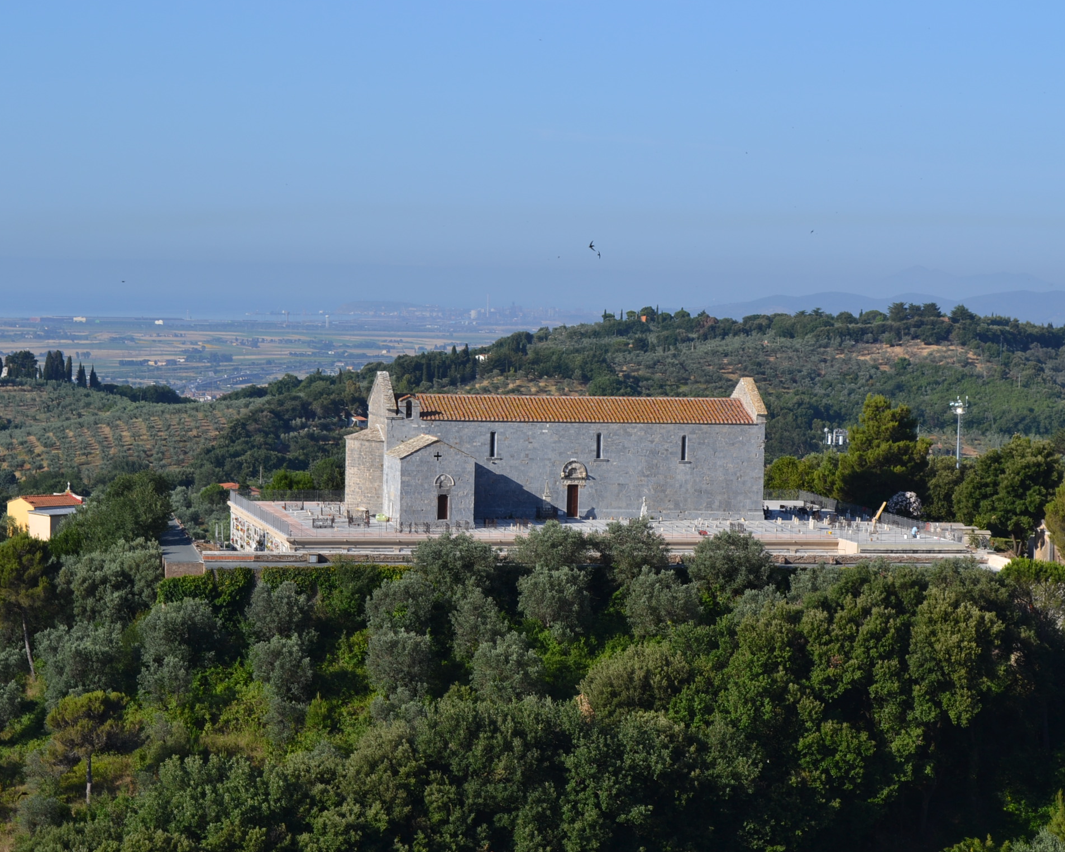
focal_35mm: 94
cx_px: 563
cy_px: 426
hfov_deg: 20.5
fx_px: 2949
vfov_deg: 16.4
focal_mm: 55
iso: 100
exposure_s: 1/250
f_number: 8
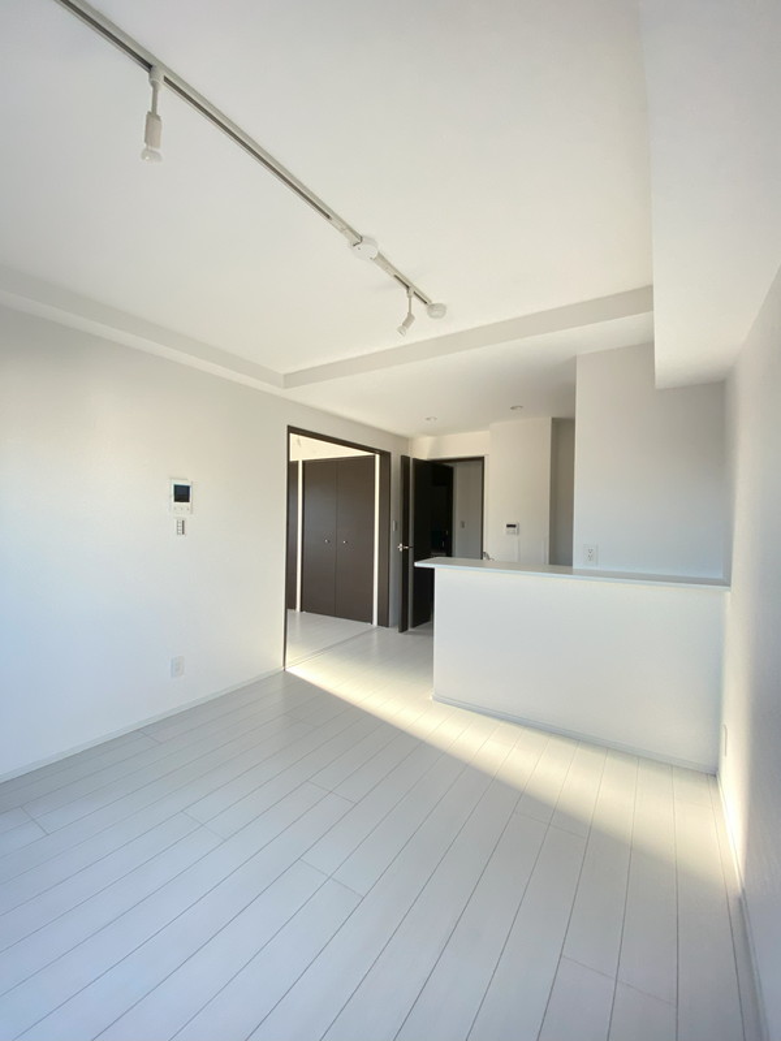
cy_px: 520
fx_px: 391
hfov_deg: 89.9
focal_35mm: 13
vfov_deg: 106.2
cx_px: 390
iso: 200
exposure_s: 1/122
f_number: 2.4
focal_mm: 1.54
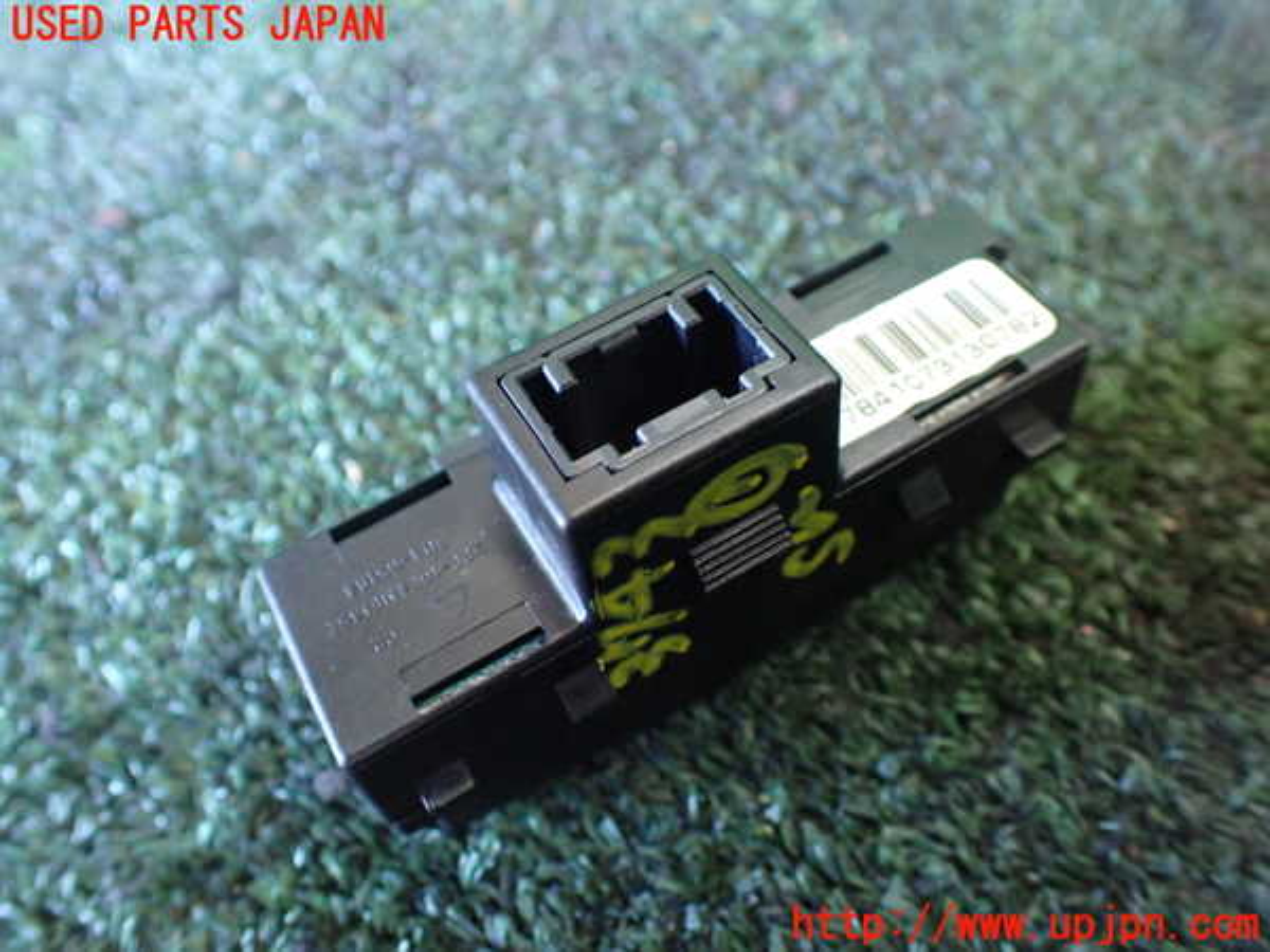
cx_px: 635
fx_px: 1101
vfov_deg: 46.8
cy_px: 476
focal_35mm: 30
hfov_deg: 60.0
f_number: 2.3
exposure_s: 1/30
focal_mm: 5.4
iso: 1000
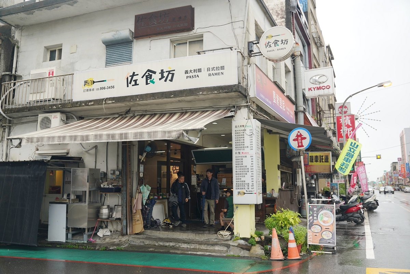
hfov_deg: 65.5
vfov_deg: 46.4
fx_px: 319
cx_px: 205
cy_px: 137
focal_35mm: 28
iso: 100
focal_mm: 28
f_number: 4
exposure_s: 1/80
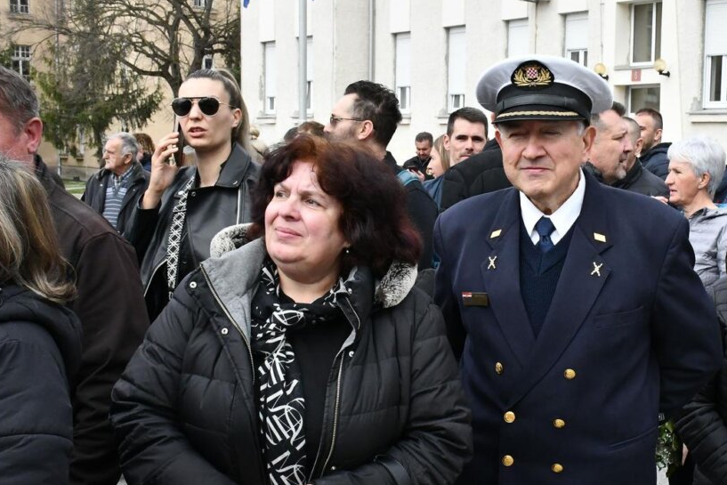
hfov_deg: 27.0
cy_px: 270
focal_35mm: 74
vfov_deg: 18.4
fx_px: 1495
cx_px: 534
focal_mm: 32
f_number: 16
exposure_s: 1/1000
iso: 3200
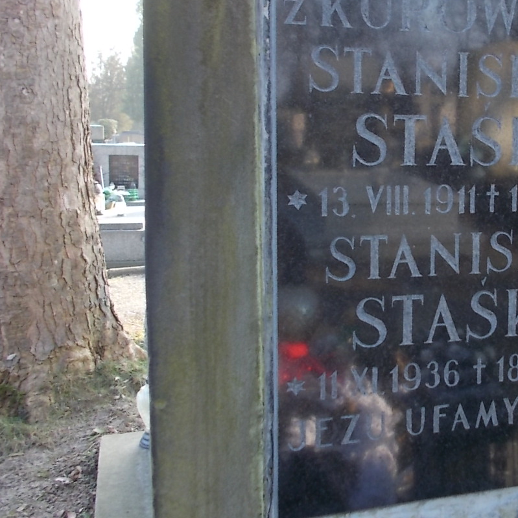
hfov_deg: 35.2
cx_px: 441
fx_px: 779
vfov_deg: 36.5
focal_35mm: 46
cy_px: 189
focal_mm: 4.6
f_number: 3.2
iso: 80
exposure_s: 1/60
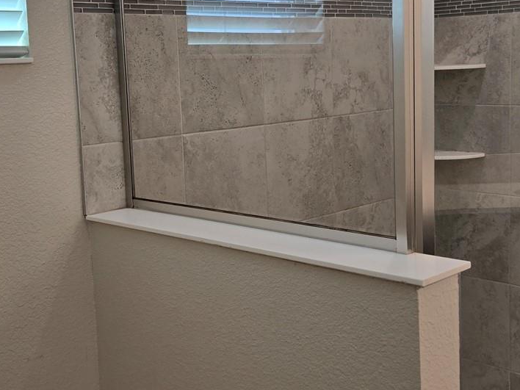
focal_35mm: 52
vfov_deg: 28.0
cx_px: 228
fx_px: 781
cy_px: 161
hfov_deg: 36.8
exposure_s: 1/120
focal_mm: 5.4
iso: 50
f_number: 1.8
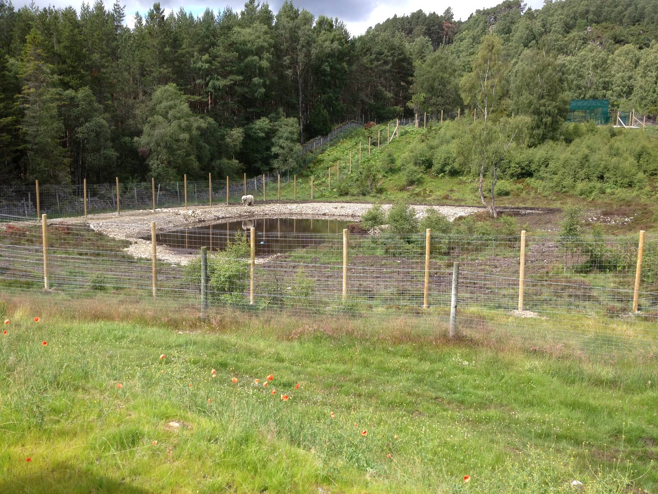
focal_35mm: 35
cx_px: 329
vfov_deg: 40.7
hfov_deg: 52.6
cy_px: 247
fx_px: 665
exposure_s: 1/681
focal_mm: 4.28
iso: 50
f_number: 2.4
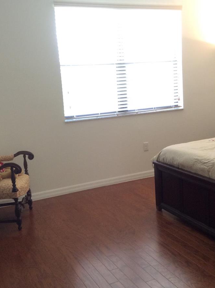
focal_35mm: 45
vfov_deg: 42.1
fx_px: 374
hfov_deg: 32.1
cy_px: 128
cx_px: 109
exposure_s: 1/24
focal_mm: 3.3
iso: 100
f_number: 2.4
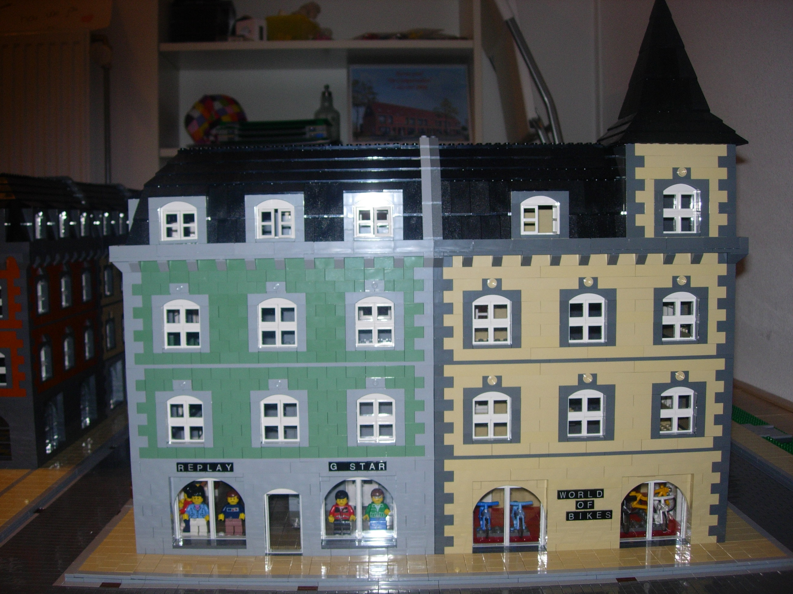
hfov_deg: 49.0
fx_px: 871
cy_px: 297
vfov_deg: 37.7
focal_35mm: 38
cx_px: 396
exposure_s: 1/64
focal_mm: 7.8
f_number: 2.8
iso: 79
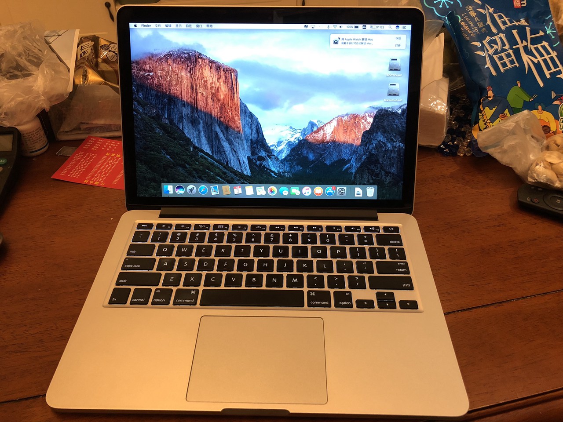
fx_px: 455
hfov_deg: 63.4
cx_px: 282
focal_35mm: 28
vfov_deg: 49.7
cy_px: 211
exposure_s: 1/17
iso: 80
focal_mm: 4
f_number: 1.8
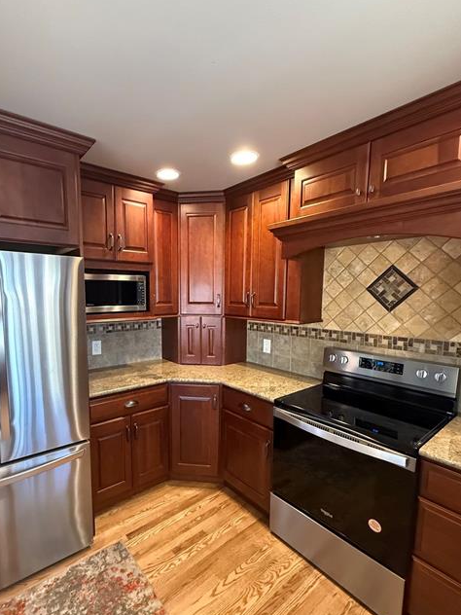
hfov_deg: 74.2
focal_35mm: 17
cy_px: 331
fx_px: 302
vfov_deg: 90.9
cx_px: 195
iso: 1000
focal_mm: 2.22
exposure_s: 1/60
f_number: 2.2
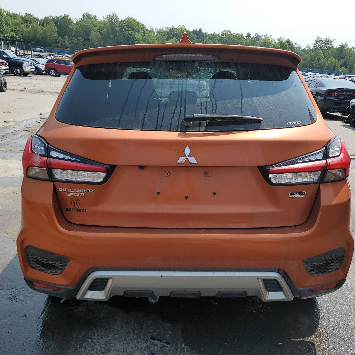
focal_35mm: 31
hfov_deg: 52.5
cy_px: 176
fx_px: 360
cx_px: 183
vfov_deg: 52.5
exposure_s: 1/3333
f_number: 1.5
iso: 50
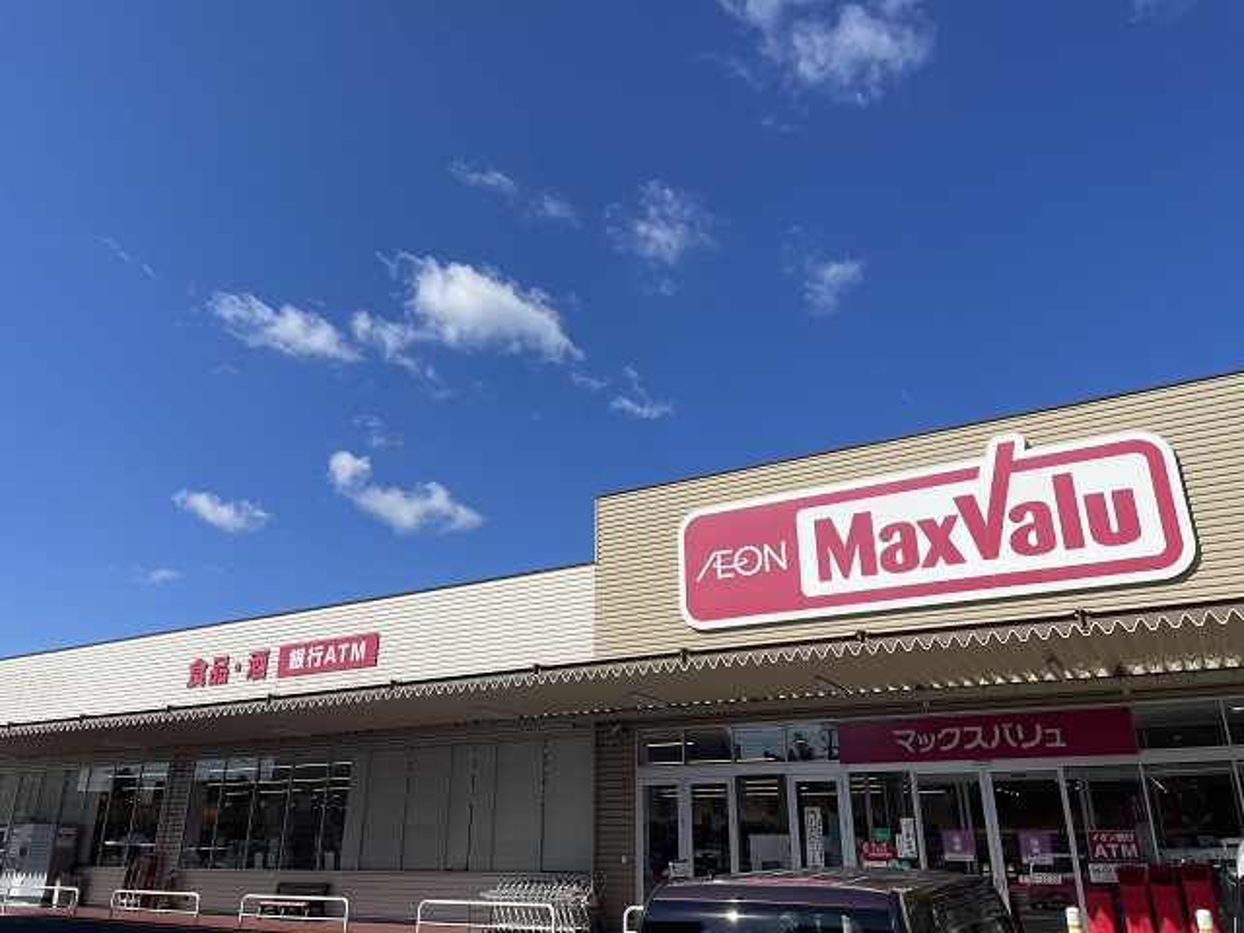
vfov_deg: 53.1
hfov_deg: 67.3
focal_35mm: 26
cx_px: 622
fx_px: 934
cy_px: 466
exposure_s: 1/4464
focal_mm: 4.2
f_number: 1.6
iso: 32
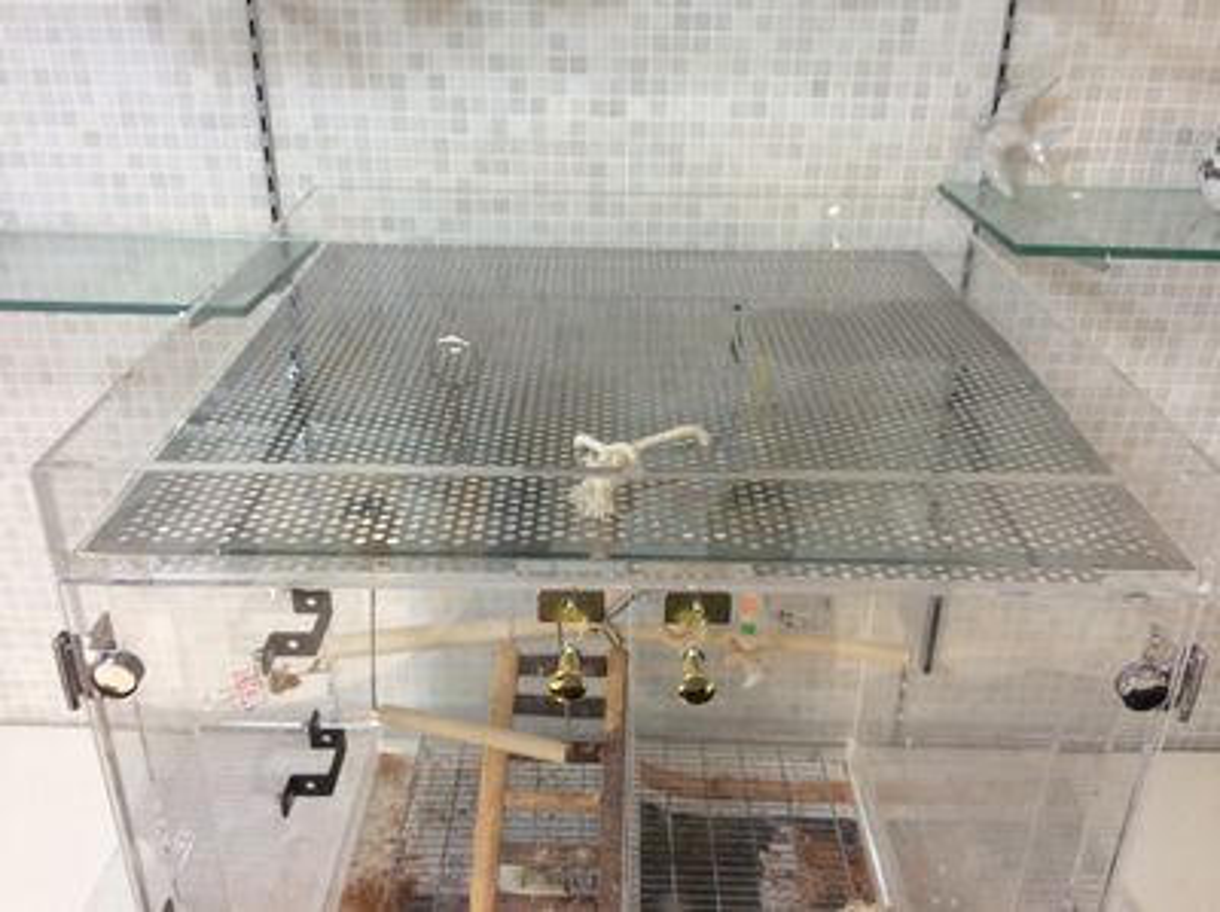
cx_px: 610
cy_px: 456
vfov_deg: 42.9
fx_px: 1162
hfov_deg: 55.4
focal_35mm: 33
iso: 125
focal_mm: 3.3
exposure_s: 1/24
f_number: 2.4
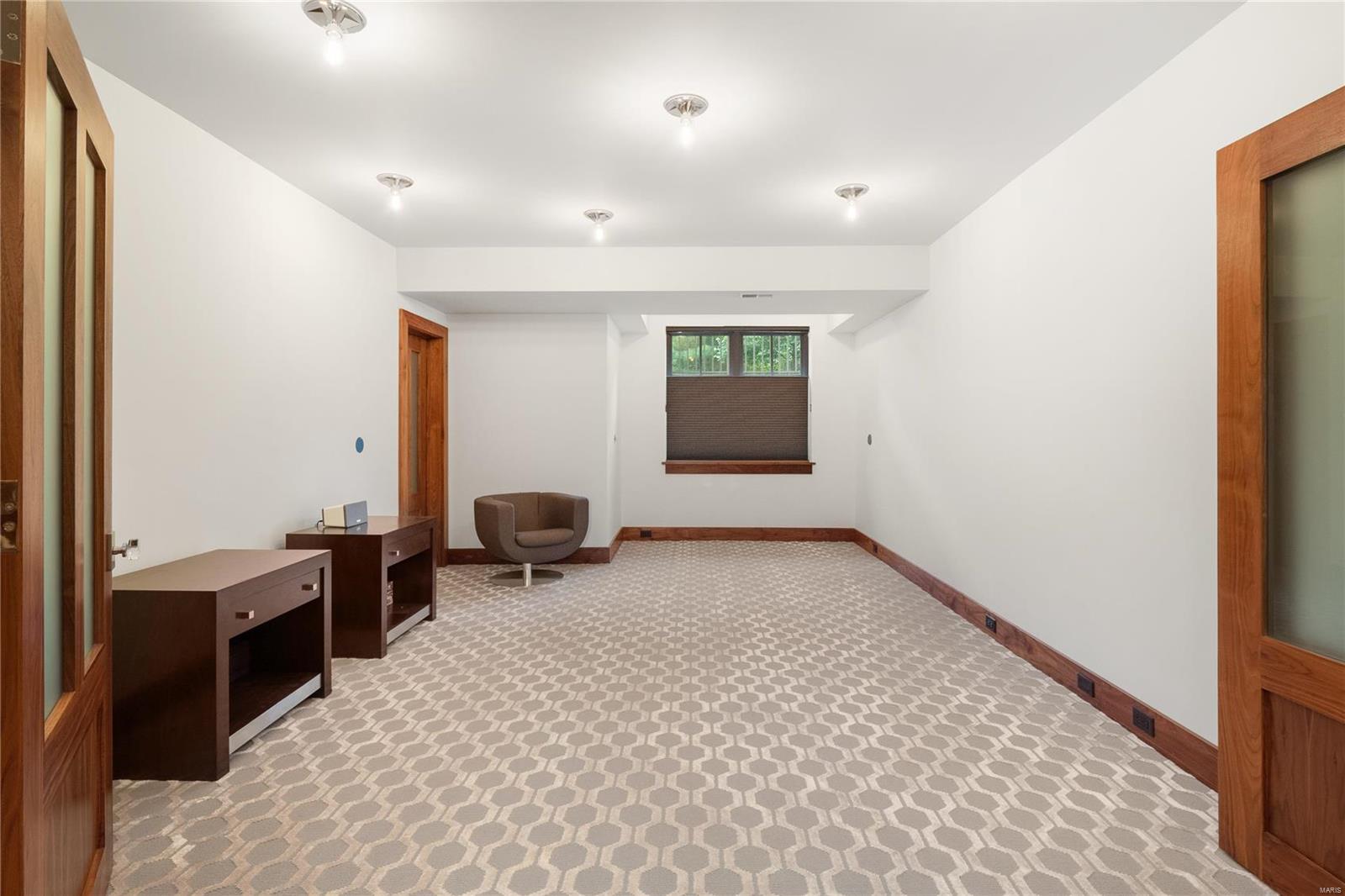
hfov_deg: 96.7
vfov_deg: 73.7
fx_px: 598
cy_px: 448
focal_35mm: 16
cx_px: 672
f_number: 7.1
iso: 400
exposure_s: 1/1.67
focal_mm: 8
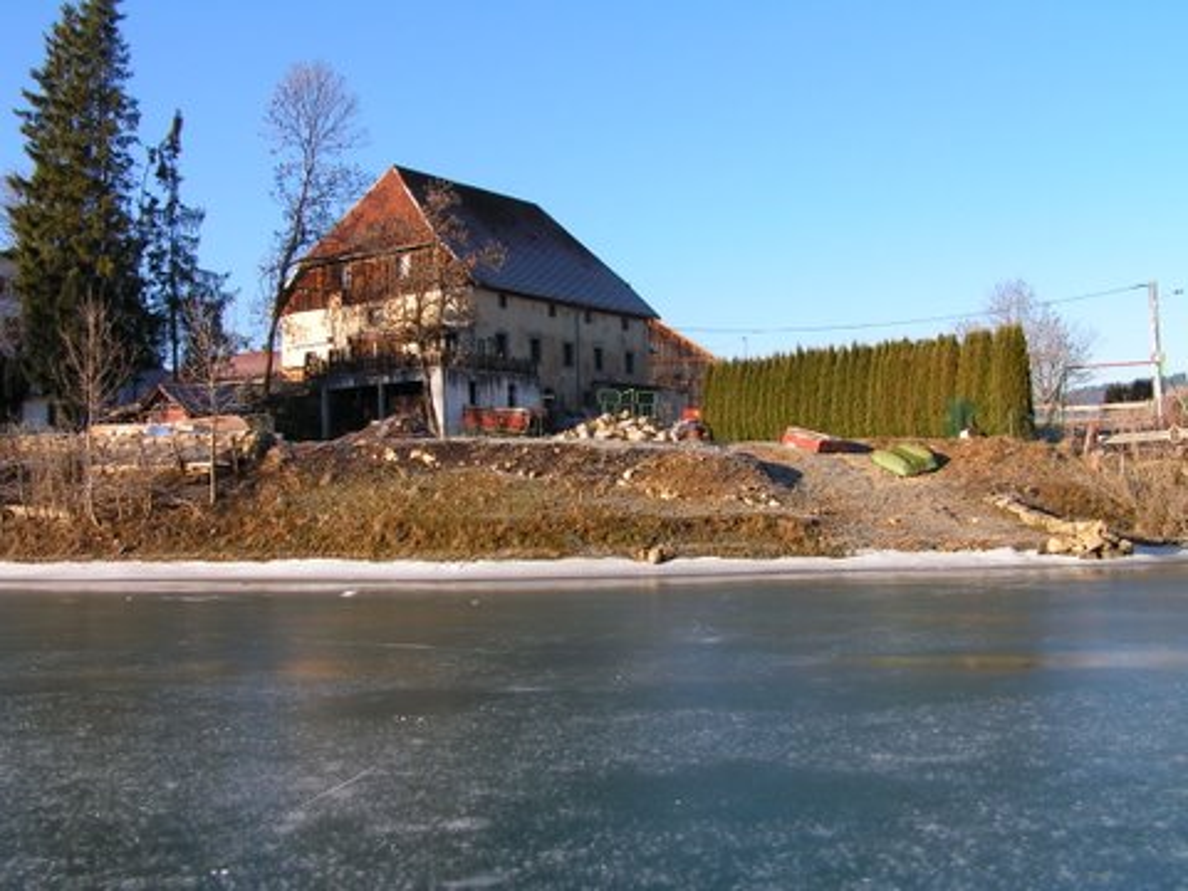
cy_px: 446
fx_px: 1304
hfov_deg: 49.0
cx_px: 594
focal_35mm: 38
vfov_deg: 37.7
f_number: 5.6
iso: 50
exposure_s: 1/160
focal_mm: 6.3
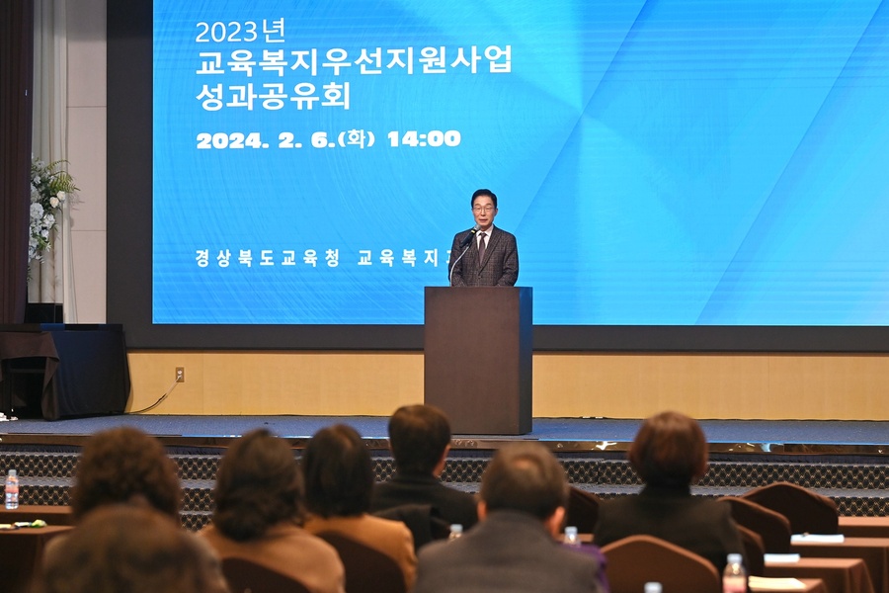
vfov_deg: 11.4
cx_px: 444
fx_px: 2963
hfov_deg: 17.1
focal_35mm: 120
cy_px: 296
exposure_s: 1/200
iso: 2500
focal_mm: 120
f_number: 4.5
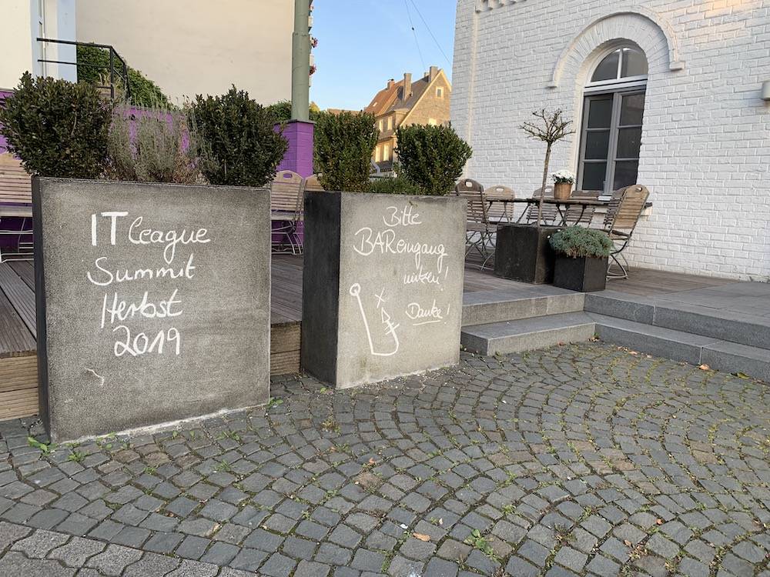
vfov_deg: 53.1
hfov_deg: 67.3
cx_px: 385
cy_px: 288
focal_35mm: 26
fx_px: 578
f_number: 1.8
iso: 32
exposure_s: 1/122
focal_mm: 4.25
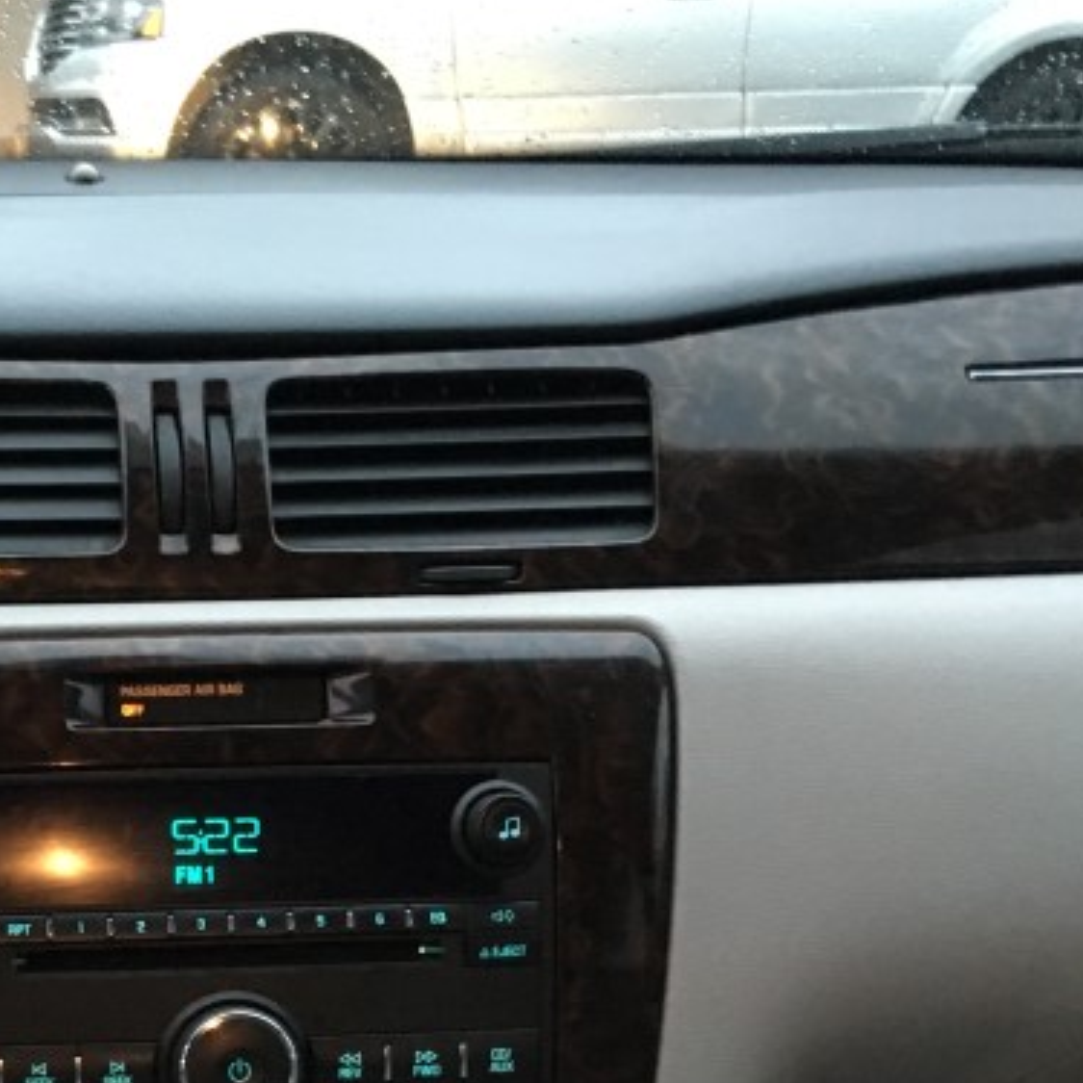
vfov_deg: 24.0
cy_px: 979
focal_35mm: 70
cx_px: 87
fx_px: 2478
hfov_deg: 23.9
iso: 200
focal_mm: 4.15
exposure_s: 1/15
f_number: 2.2
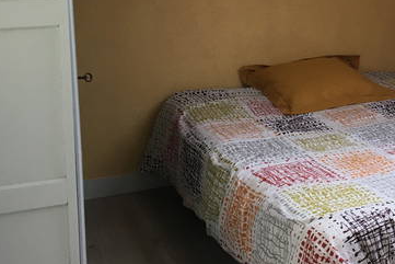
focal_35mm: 66
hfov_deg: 29.0
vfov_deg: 20.3
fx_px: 724
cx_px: 372
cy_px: 39
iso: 40
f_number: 2.2
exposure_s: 1/33
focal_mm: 4.15
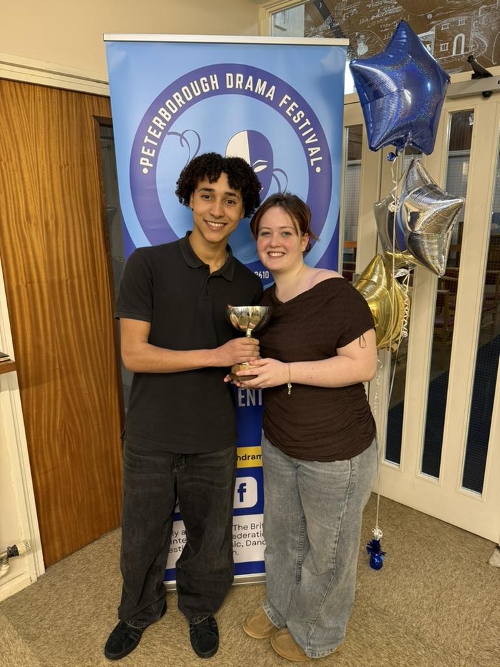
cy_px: 334
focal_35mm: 24
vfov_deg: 71.6
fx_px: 462
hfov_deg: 56.8
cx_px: 250
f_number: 1.78
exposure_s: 1/50
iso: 250
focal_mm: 6.76
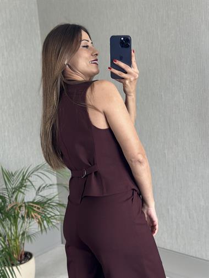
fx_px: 386
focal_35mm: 48
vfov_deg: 39.6
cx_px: 104
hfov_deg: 30.3
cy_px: 139
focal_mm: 6.86
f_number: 1.78
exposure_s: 1/47
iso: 400
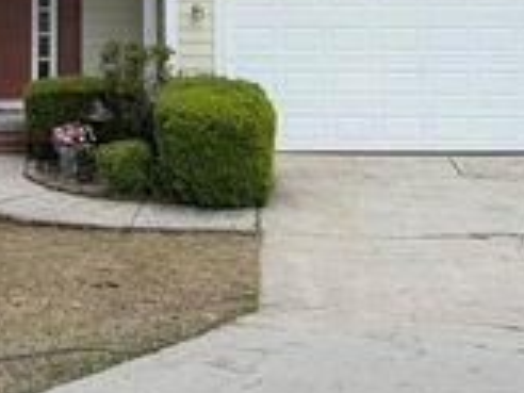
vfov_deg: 18.8
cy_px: -113
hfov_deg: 26.3
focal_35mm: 73
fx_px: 1105
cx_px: 115
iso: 80
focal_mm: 6.76
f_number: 1.78
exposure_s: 1/2703
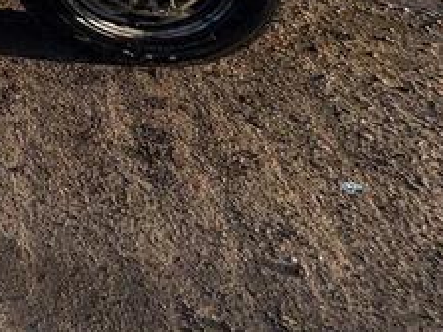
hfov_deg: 20.9
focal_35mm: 56
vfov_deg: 18.6
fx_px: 717
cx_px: -386
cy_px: -306
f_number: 2.2
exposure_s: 1/727
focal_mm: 2.22
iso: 40
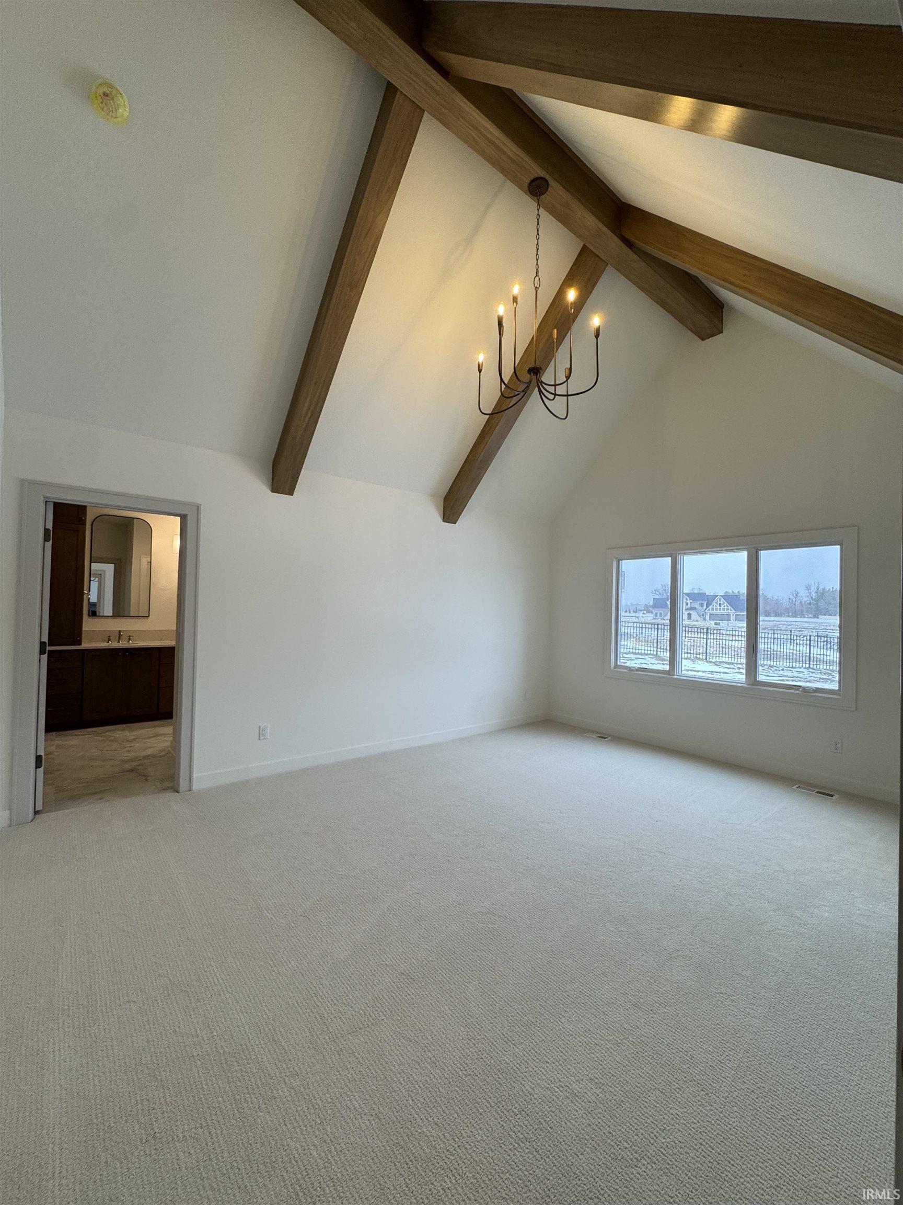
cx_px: 452
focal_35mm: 14
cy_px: 602
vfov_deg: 102.1
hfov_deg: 85.7
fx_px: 487
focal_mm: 2.22
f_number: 2.2
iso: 80
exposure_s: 1/120
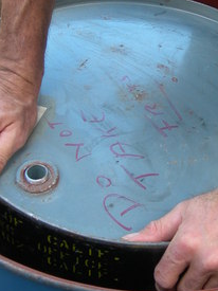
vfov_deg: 23.4
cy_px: 80
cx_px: 178
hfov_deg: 17.6
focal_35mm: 83
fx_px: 697
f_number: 2.8
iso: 50
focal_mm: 7.8
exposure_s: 1/110
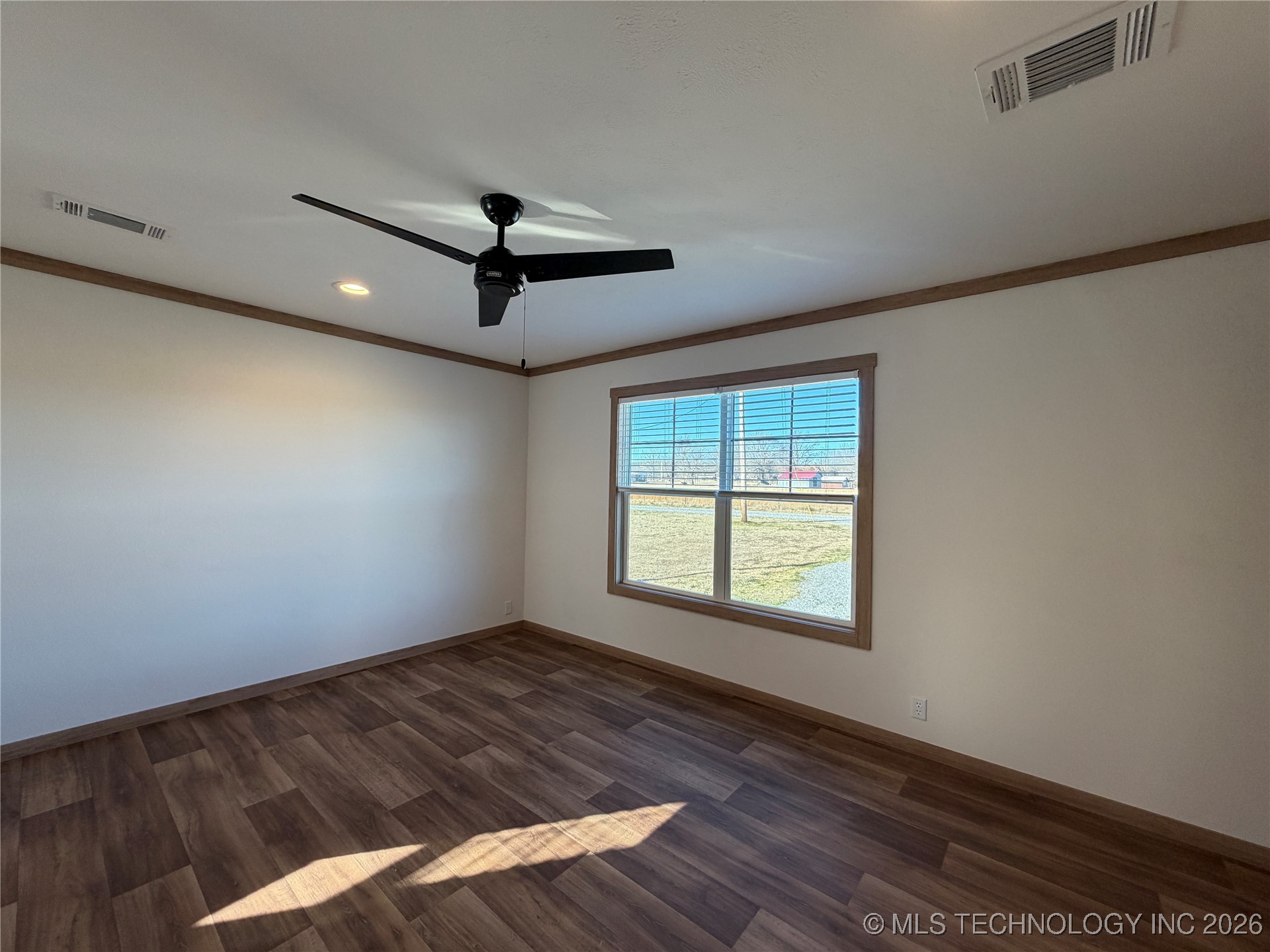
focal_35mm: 14
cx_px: 635
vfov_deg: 85.7
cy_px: 476
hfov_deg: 102.1
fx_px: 514
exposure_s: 1/120
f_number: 2.2
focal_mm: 2.22
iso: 160
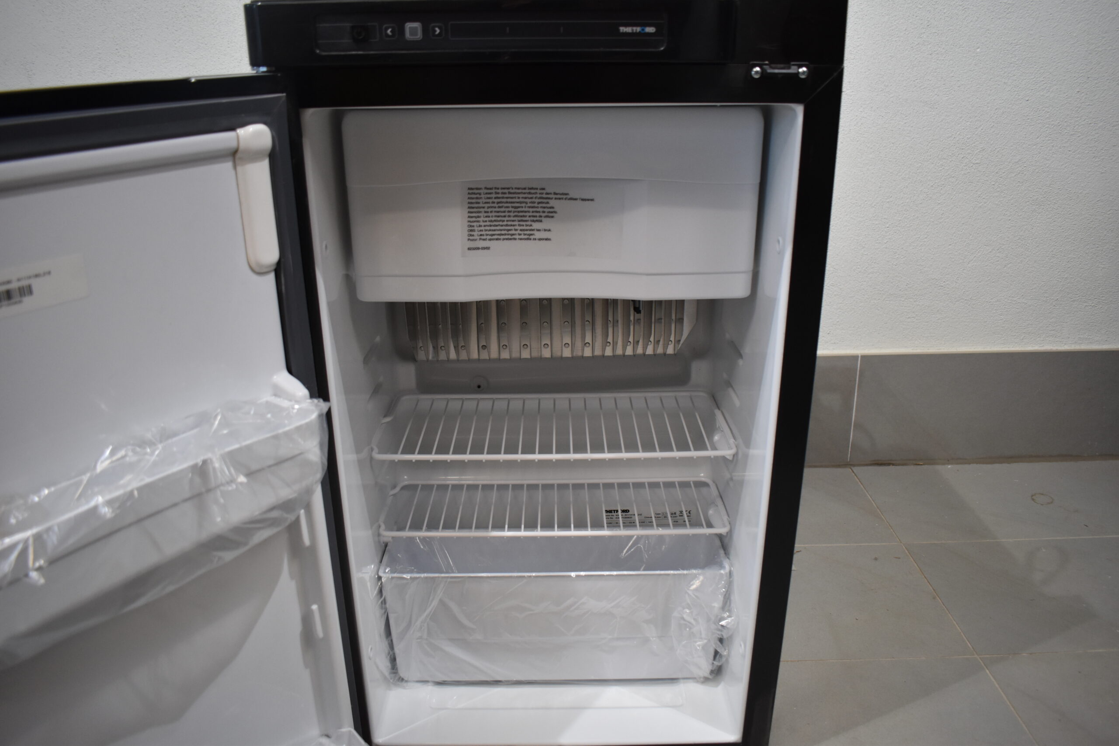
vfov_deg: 47.9
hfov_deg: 67.4
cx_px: 560
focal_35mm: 27
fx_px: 839
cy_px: 373
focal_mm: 18
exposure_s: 1/250
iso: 800
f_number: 3.5
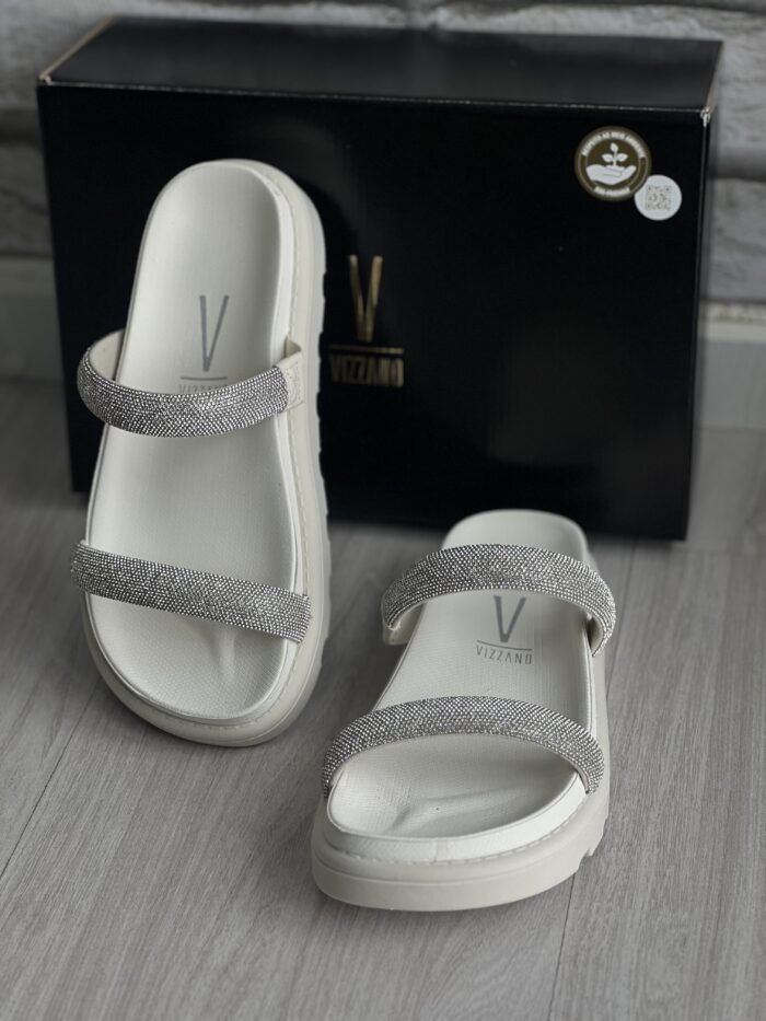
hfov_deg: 19.1
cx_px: 383
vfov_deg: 25.3
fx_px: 2271
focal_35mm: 77
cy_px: 510
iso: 25
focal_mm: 9
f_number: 2.8
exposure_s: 1/120
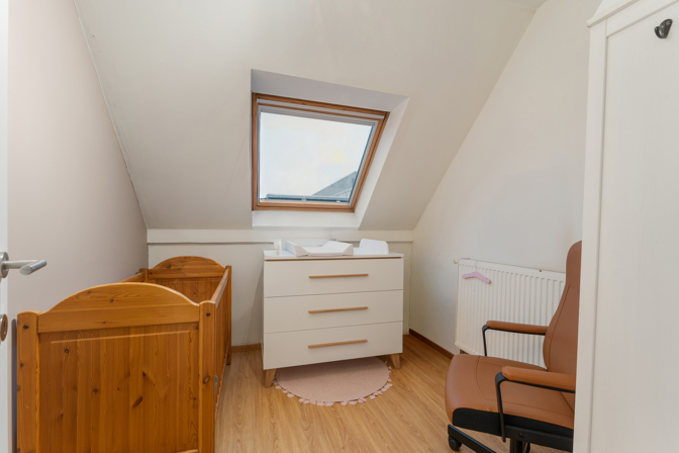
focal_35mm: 15
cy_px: 231
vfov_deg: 77.3
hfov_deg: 100.4
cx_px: 334
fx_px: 283
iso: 250
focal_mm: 14
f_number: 11
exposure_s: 3.2
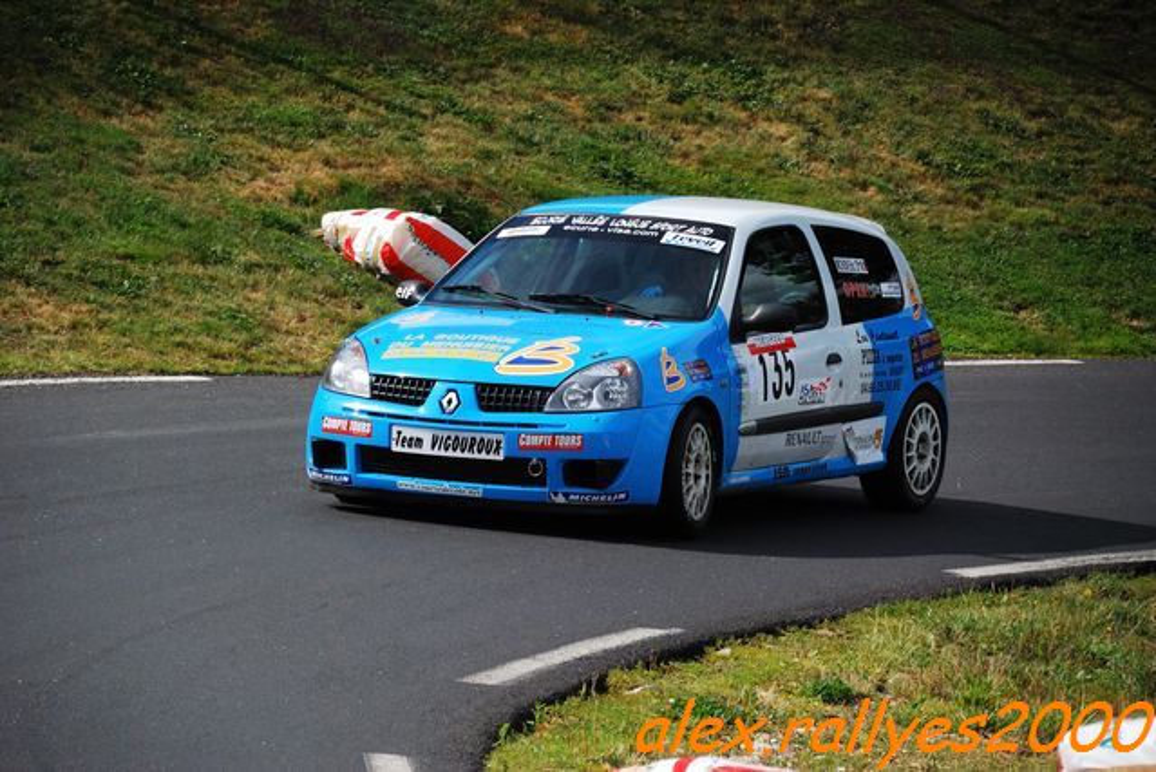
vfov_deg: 5.1
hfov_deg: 7.6
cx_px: 578
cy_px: 386
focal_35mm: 270
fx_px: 8676
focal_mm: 180
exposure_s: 1/4000
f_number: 6.3
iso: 1000
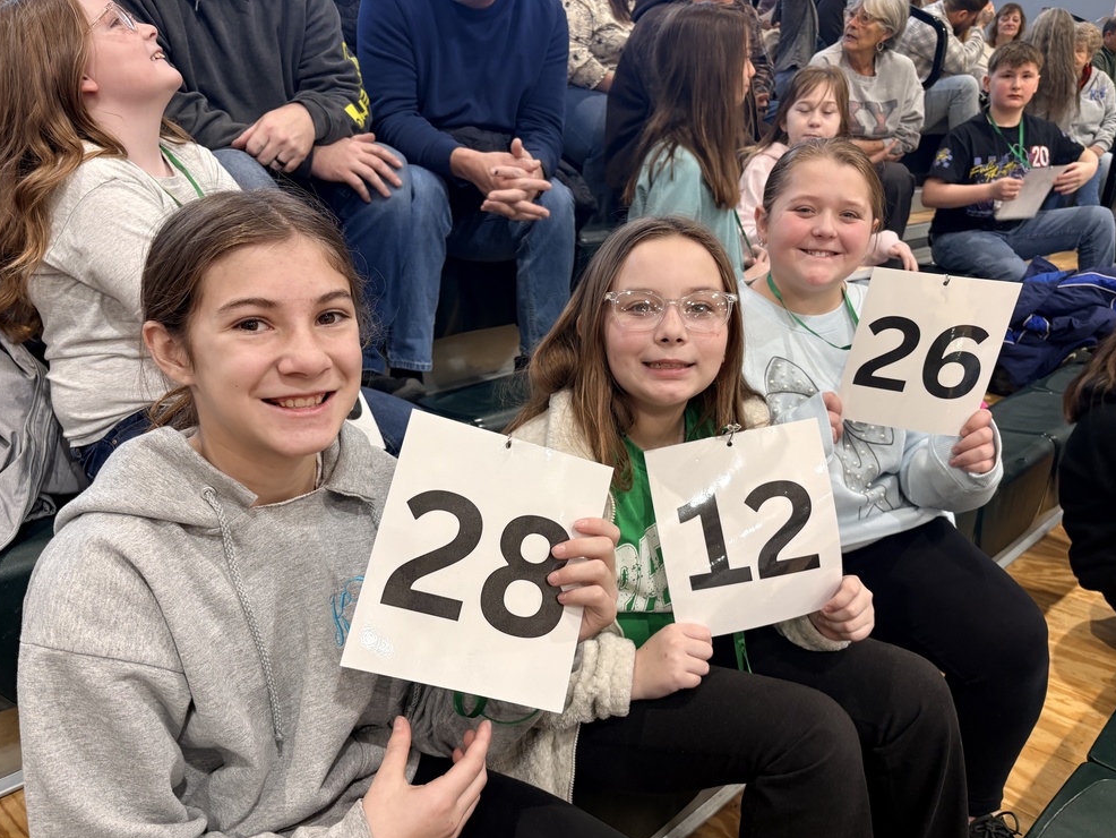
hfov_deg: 65.3
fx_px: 871
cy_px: 434
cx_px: 548
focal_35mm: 27
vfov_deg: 51.4
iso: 80
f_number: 1.6
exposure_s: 1/60
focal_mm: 5.96
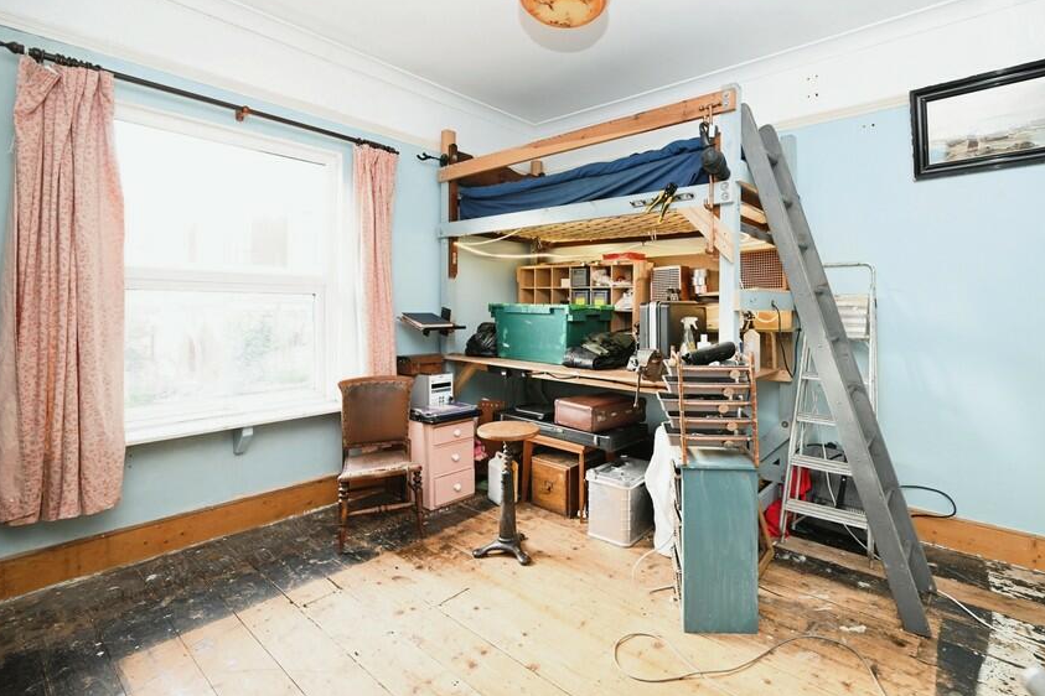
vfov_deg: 70.4
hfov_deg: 92.6
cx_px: 600
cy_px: 329
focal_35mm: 17
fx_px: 493
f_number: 4
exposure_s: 1/60
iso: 560
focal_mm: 14
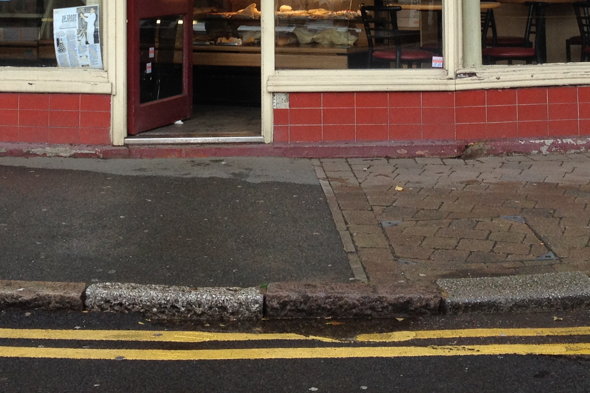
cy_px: -121
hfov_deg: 23.9
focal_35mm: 85
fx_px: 1393
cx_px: 286
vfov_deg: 15.3
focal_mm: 4.28
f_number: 2.4
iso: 64
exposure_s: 1/168
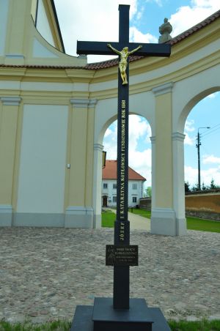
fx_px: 248
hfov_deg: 47.8
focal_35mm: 27
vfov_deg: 67.5
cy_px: 166
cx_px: 110
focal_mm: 18
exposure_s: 1/2000
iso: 800
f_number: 7.1
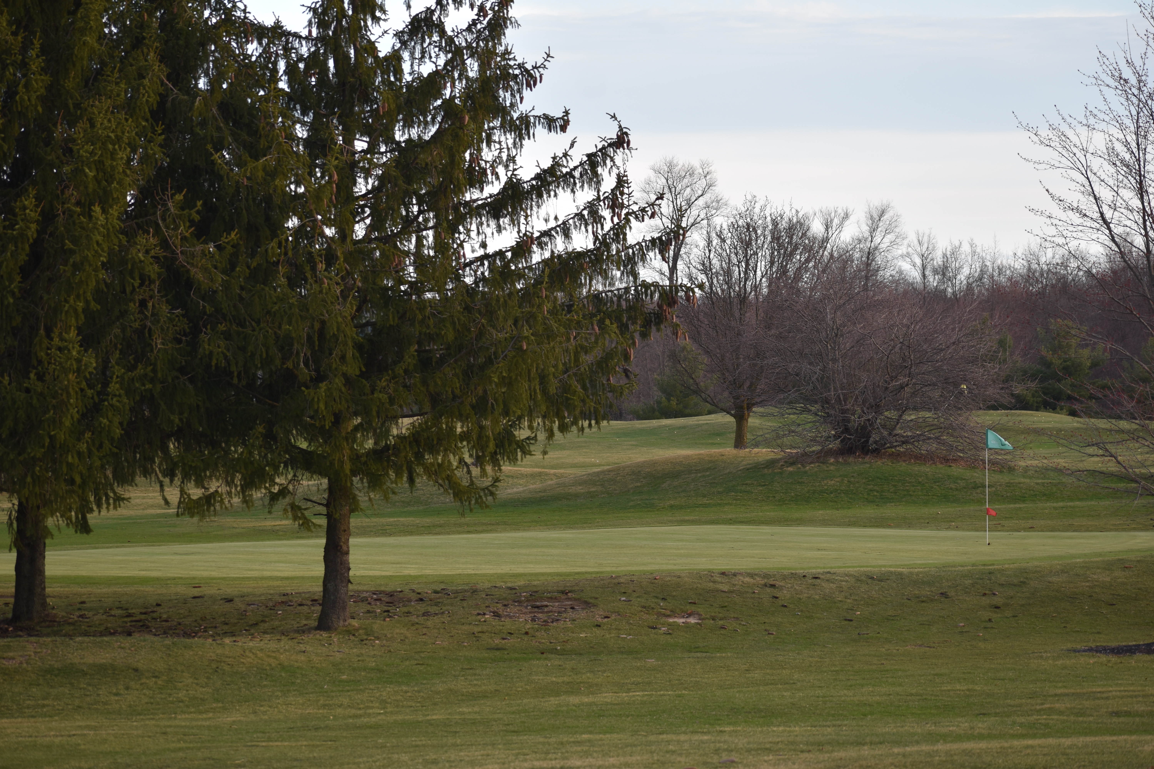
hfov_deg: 13.4
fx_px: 4904
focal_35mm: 153
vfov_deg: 9.0
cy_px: 384
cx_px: 577
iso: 110
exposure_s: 1/200
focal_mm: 102
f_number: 5
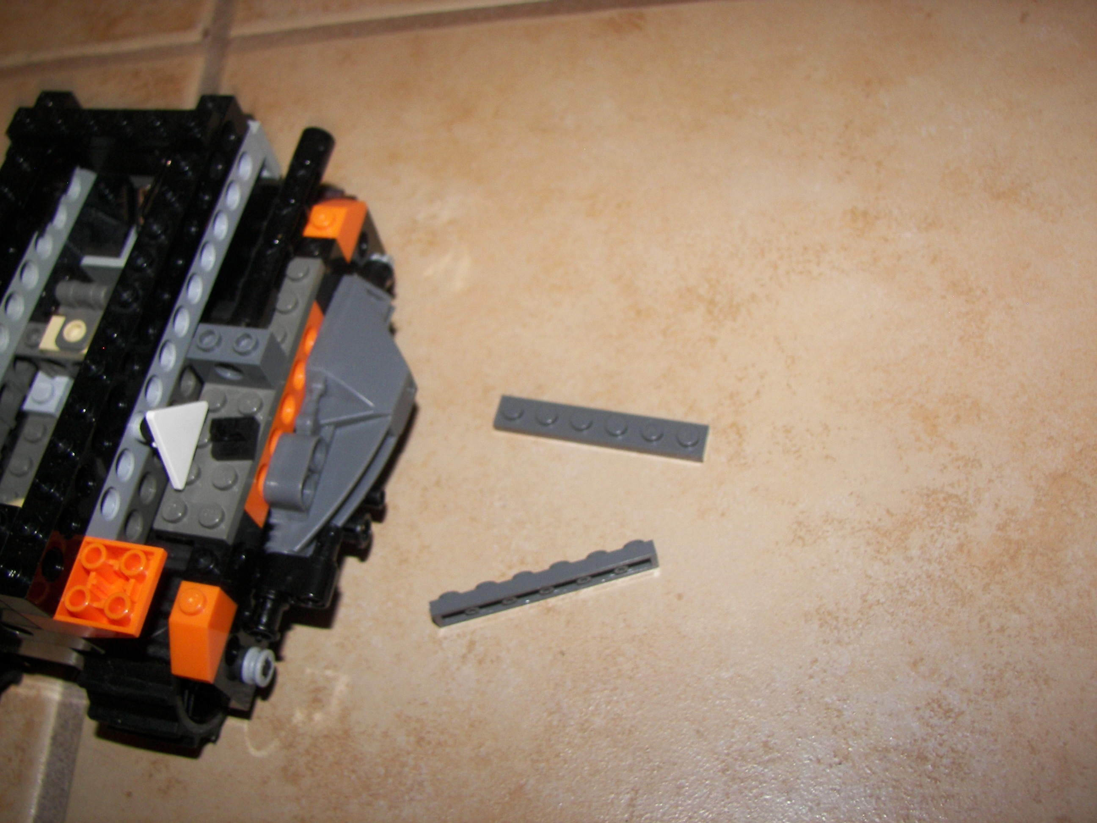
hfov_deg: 51.4
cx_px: 548
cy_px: 412
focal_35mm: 36
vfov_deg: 39.7
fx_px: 1141
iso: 100
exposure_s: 1/30
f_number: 2.8
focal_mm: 6
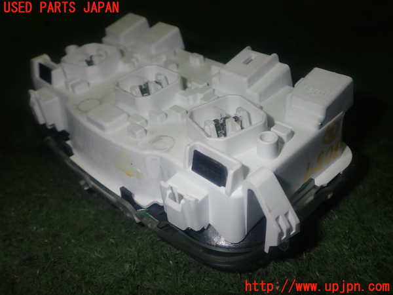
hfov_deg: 51.4
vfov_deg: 39.7
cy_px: 148
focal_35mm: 36
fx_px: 409
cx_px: 196
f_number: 7.1
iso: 200
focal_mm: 6.37
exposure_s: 1/40
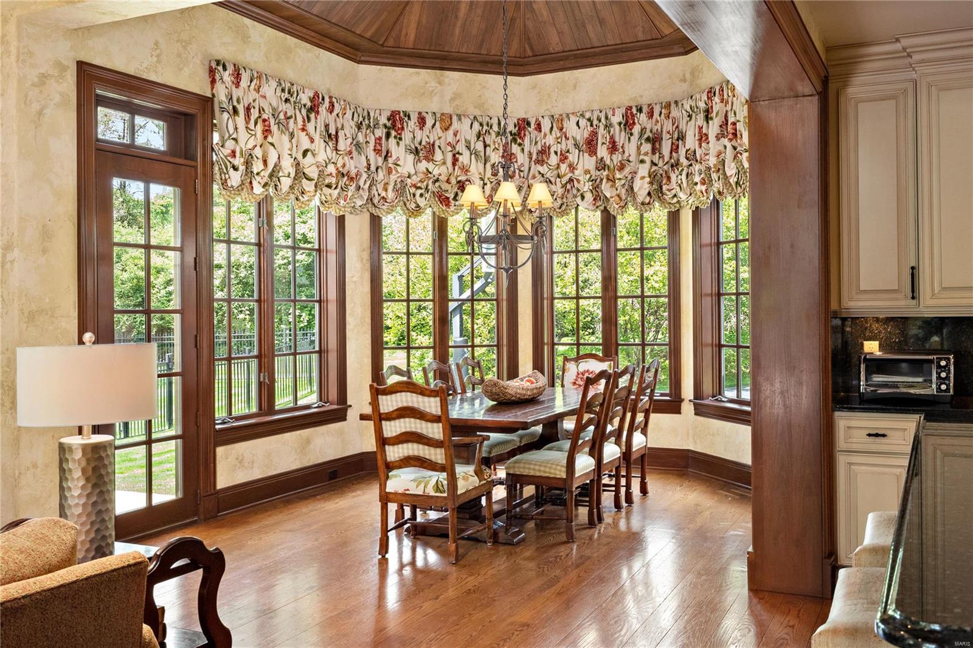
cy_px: 324
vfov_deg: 38.9
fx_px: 919
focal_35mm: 34
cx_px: 486
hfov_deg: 55.8
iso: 400
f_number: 8
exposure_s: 1/60
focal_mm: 17
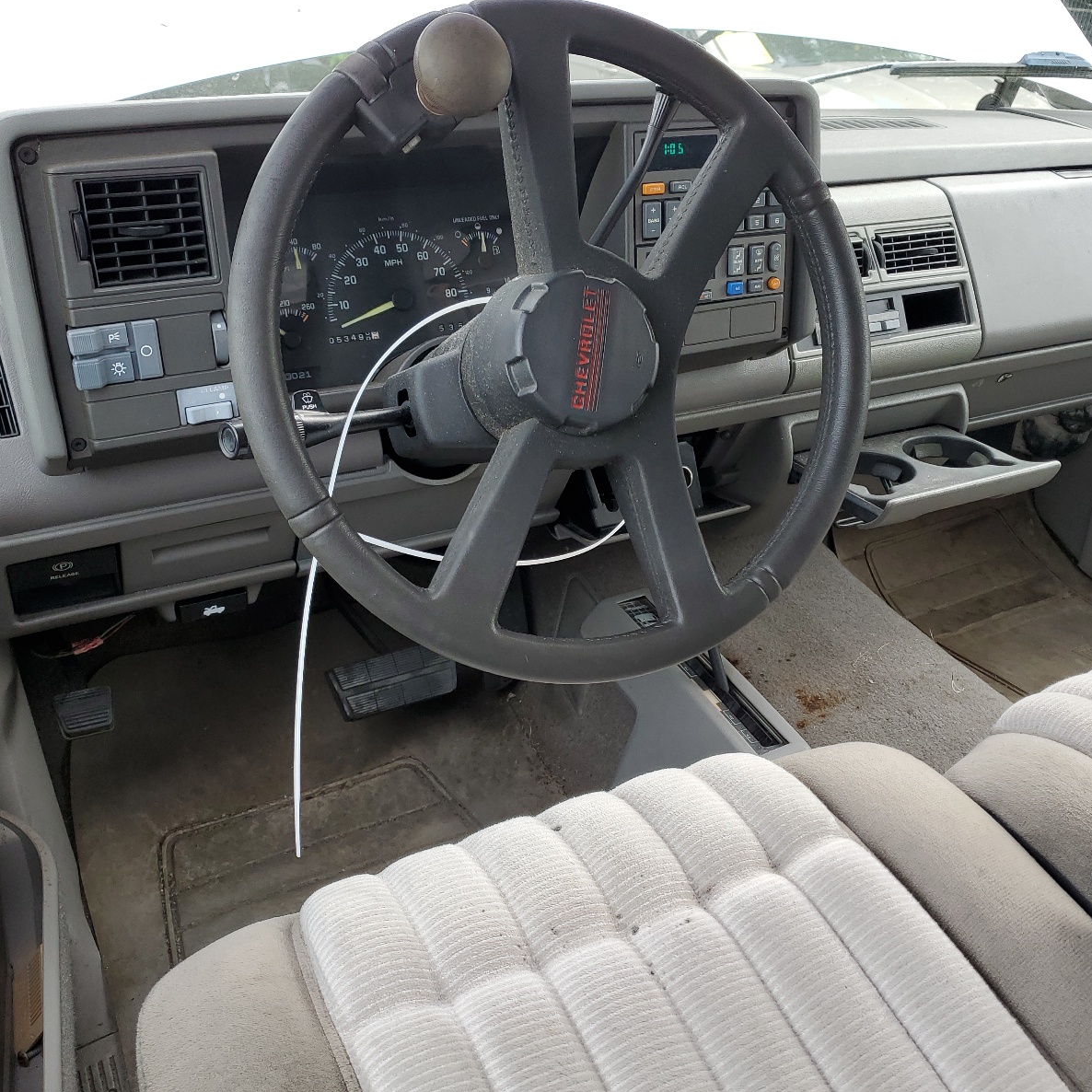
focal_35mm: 31
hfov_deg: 52.5
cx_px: 575
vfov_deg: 52.5
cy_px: 542
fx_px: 1106
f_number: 1.5
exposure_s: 1/256
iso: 50
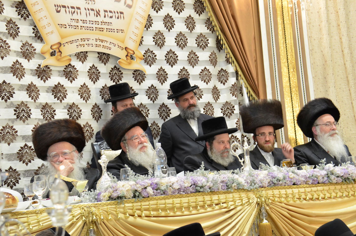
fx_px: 770
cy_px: 118
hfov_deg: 26.0
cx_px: 178
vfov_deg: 17.4
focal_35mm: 78
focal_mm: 52
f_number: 6.3
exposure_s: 1/80
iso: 1600
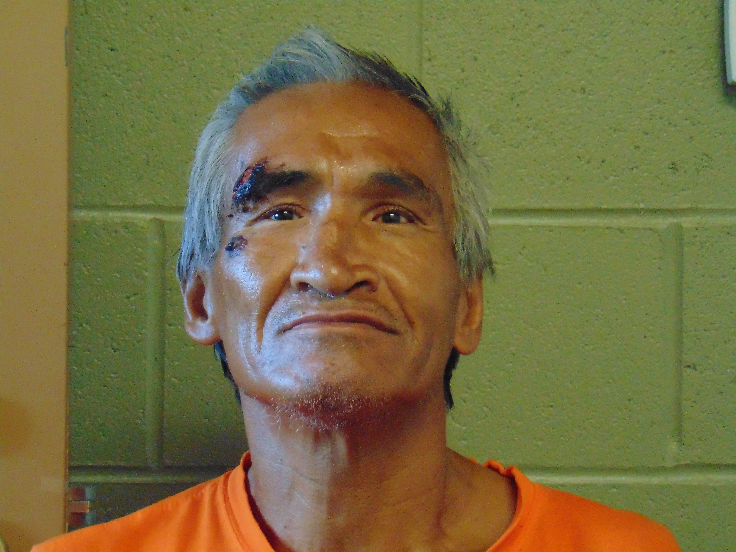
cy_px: 276
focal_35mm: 108
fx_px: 2296
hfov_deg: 18.2
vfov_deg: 13.7
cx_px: 368
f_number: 3.9
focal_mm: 19.4
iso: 800
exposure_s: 1/30
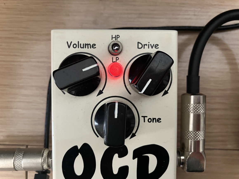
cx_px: 117
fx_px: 200
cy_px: 91
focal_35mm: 29
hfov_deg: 61.7
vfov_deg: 48.2
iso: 400
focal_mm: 3.99
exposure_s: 1/40
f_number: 1.8
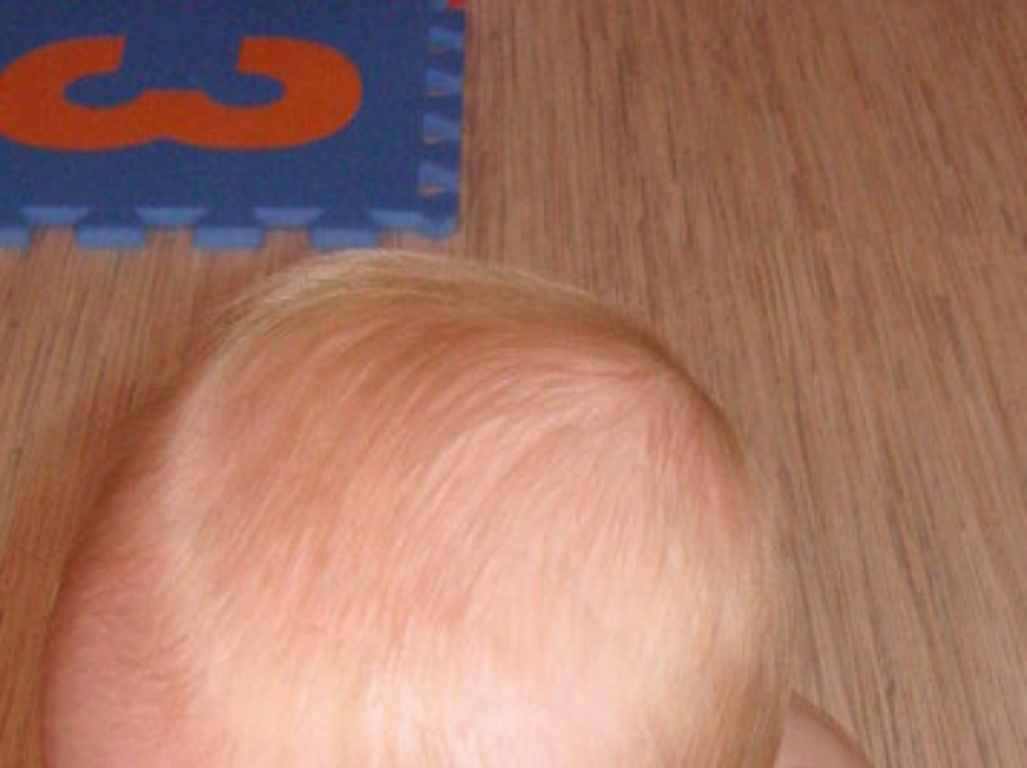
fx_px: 2460
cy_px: 754
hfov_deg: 23.5
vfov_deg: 17.4
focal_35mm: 83
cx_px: 670
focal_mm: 6.1
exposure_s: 1/45
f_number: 2.8
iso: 160
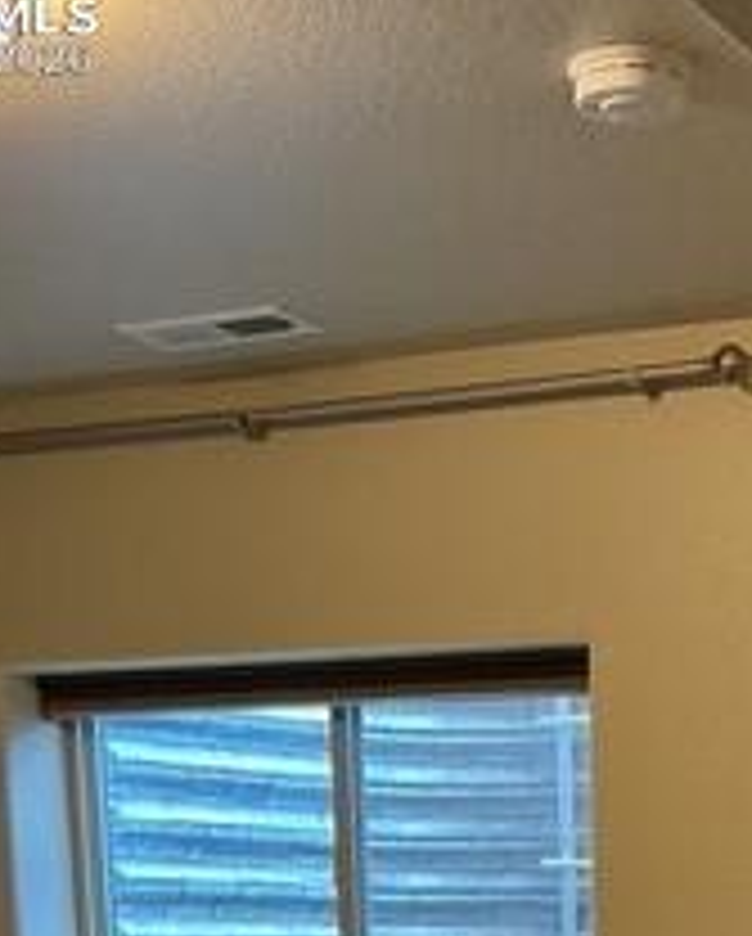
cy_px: 1400
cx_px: 757
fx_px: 2415
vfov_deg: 19.2
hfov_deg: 17.3
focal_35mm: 87
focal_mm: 3
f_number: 1.8
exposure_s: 1/60
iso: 125
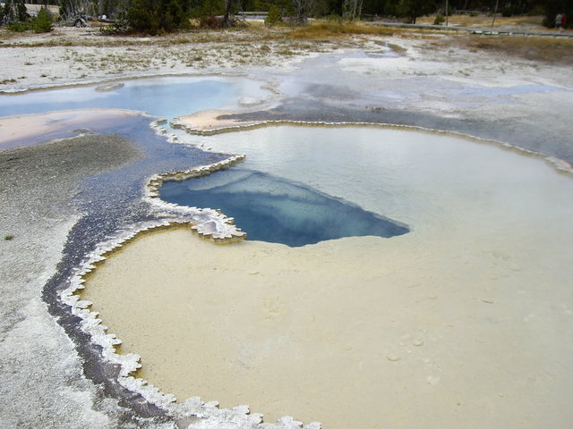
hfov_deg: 49.0
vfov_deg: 37.7
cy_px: 214
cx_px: 286
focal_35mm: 38
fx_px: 629
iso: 50
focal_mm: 6.2
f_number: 4.3
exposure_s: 1/200
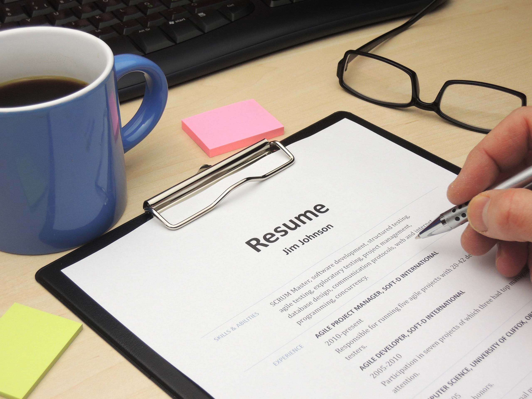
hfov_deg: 31.2
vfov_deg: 23.7
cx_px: 266
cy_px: 200
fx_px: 953
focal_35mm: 62
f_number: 4.2
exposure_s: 1/50
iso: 250
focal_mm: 11.1
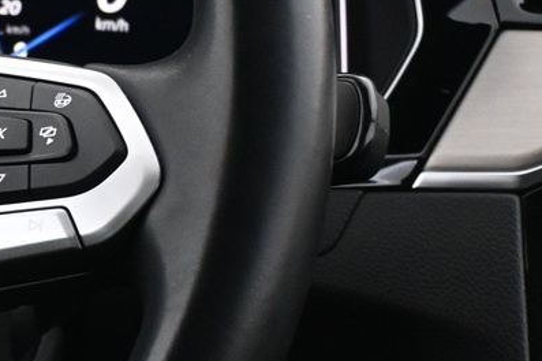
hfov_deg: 10.1
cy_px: 113
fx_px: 2904
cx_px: -438
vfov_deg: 7.1
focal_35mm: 193
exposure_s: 1/15
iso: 1600
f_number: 5
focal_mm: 31.5
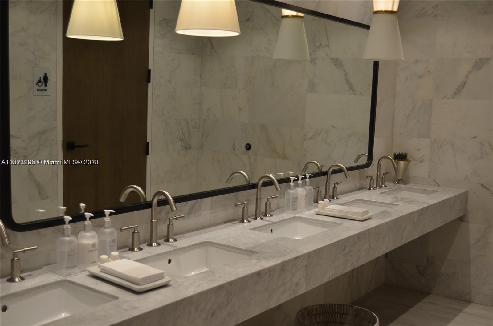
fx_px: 574
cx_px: 246
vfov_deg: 31.7
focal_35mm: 42
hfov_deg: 46.5
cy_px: 163
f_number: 5
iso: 400
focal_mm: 28
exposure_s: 1/100
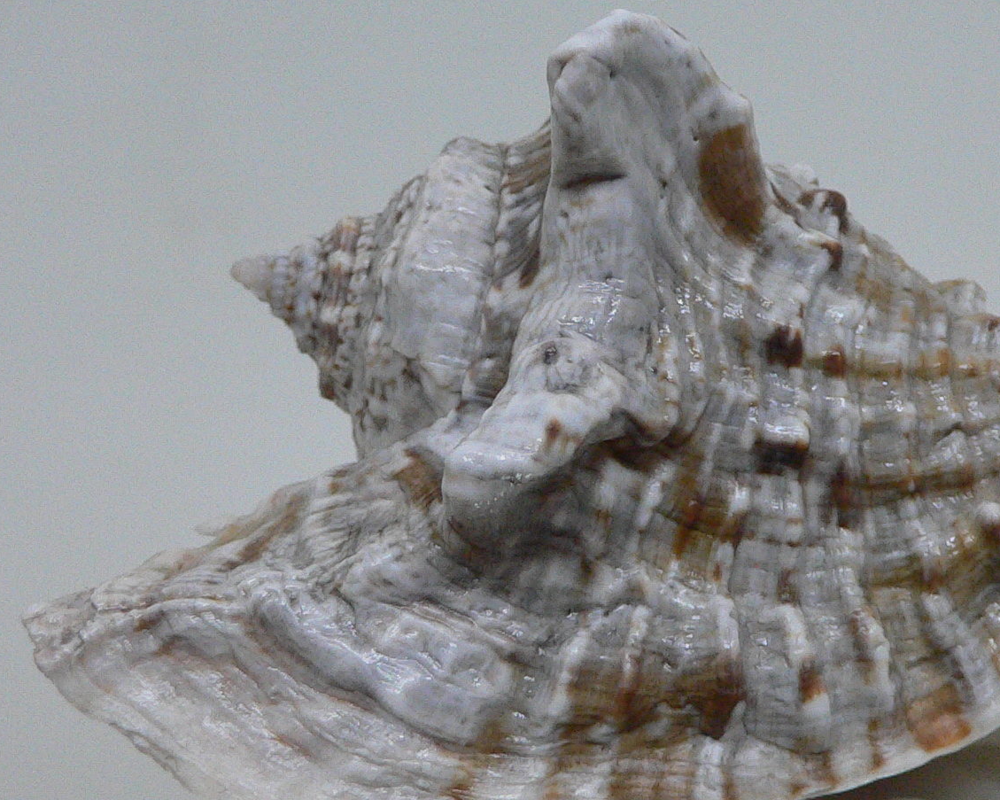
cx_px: 656
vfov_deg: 25.0
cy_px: 435
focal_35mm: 61
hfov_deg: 30.8
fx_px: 1805
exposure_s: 1/60
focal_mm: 4.6
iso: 200
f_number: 2.8
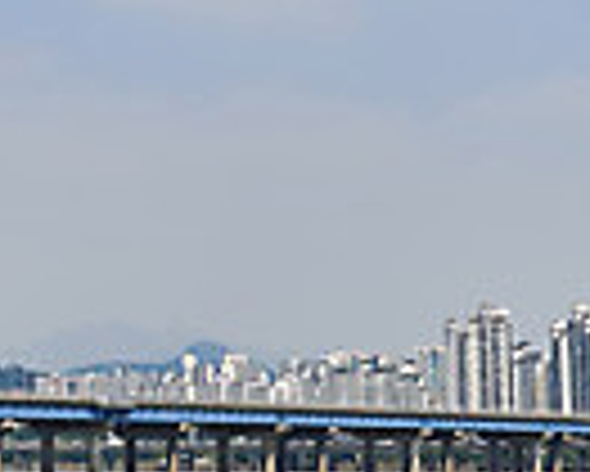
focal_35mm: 137
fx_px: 2394
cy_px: 94
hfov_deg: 13.7
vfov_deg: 11.2
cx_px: -70
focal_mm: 32
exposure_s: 1/500
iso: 100
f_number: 8
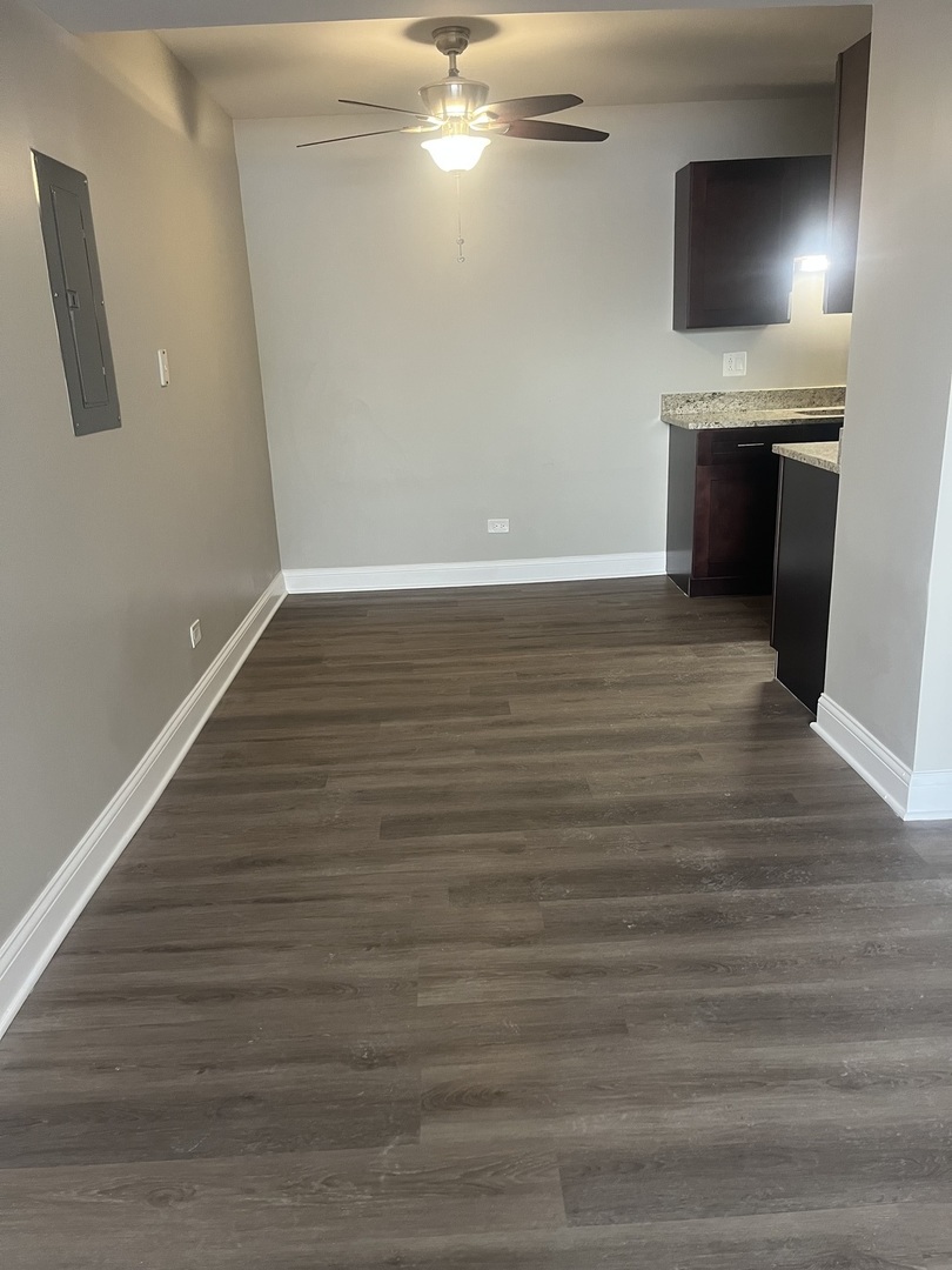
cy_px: 635
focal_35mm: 26
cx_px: 476
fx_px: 953
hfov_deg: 53.1
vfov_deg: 67.3
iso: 250
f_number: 1.6
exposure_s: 1/60
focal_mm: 5.1
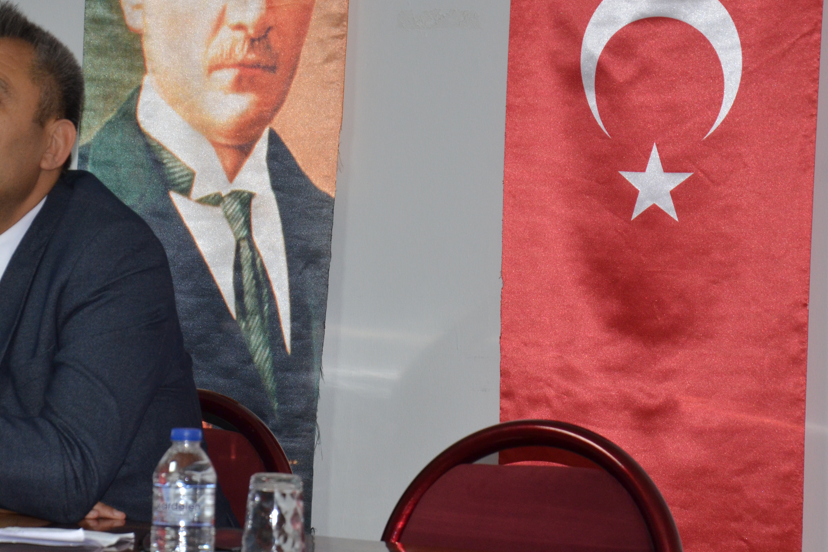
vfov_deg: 7.8
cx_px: 274
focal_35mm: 177
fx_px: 4071
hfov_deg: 11.6
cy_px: 211
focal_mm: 80
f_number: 5.3
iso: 800
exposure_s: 1/60
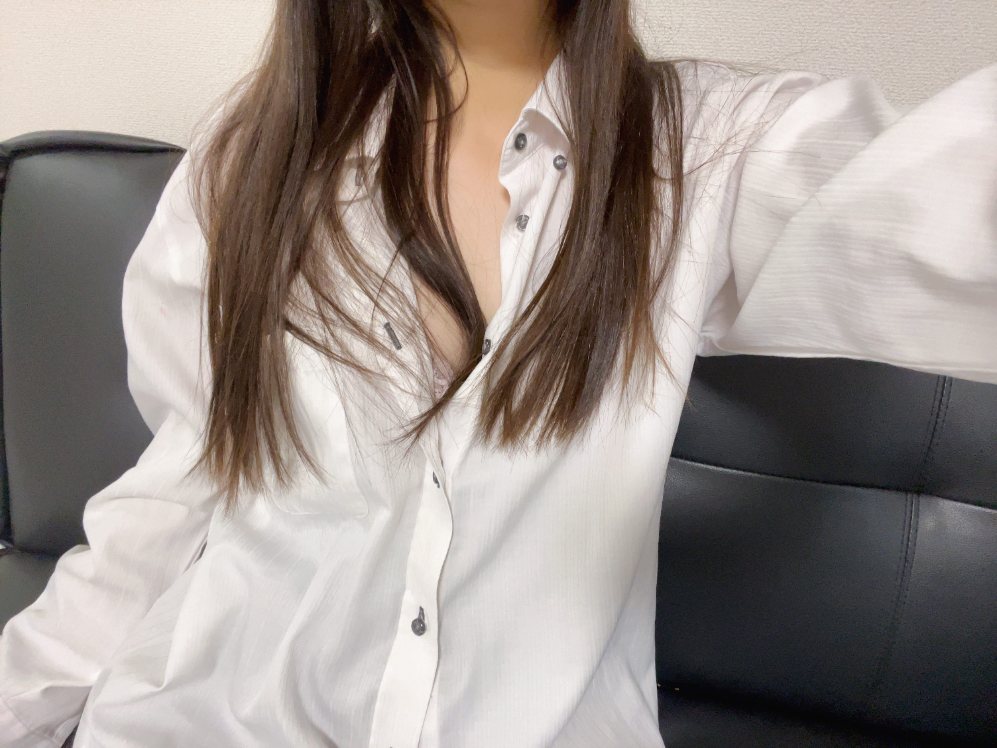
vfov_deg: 58.9
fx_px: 662
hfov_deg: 73.9
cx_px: 498
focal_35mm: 23
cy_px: 374
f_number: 2.2
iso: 400
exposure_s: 1/40
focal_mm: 2.71
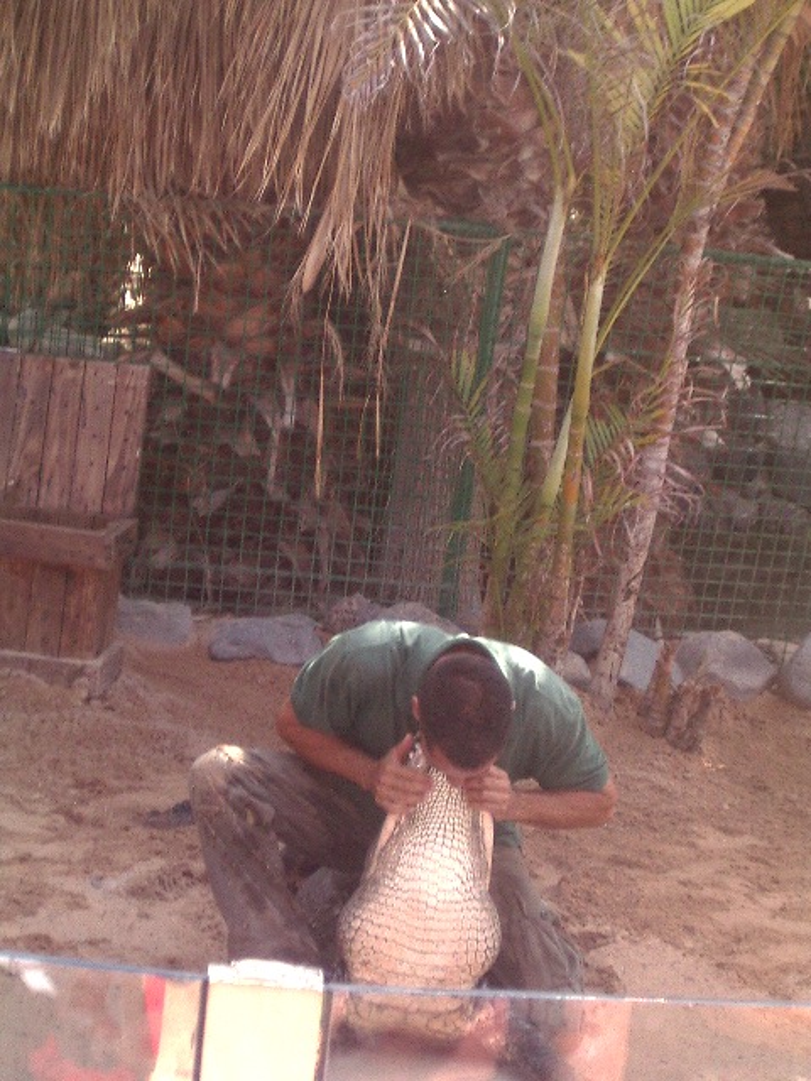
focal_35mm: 114
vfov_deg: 17.3
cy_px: 540
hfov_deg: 13.0
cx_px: 406
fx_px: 3561
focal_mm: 17.4
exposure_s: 1/125
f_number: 5
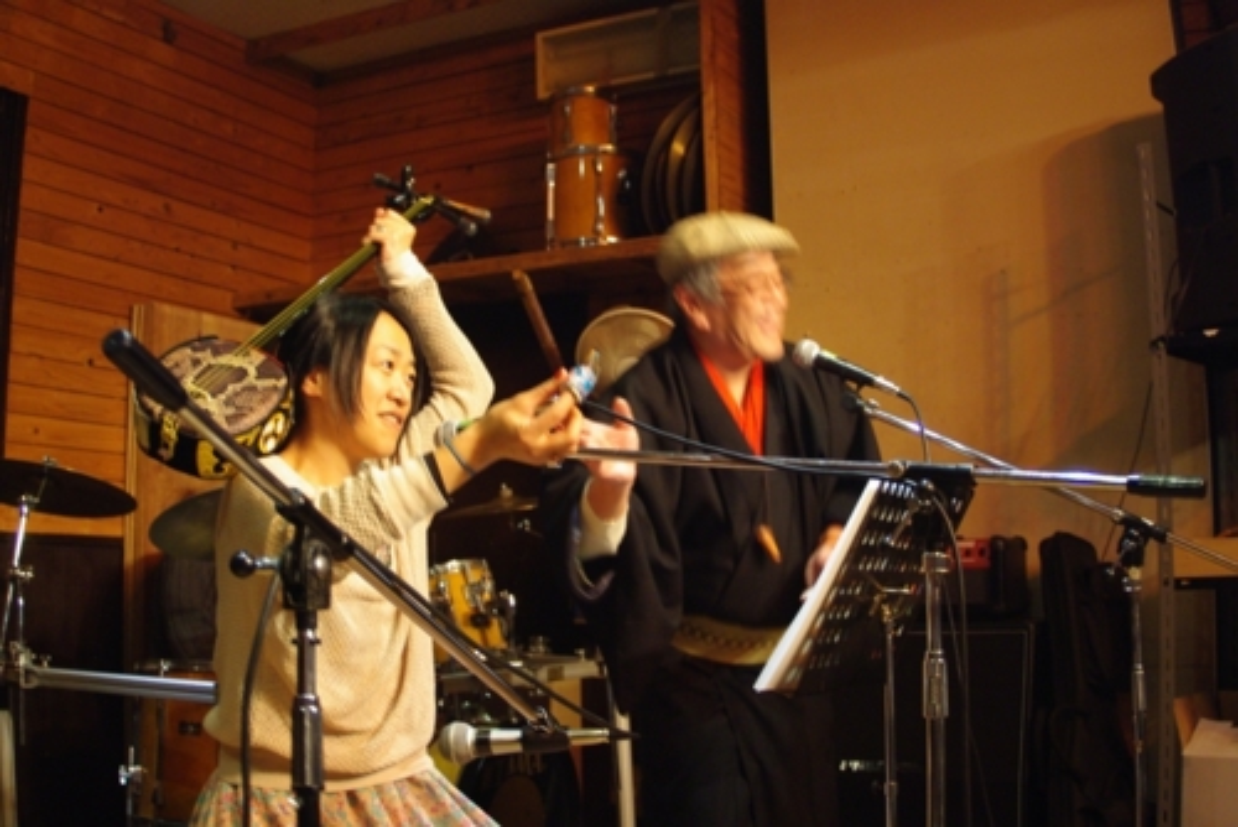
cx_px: 619
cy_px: 414
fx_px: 1445
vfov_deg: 31.9
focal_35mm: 42
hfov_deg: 46.4
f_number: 4.5
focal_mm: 28
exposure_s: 1/10
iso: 800
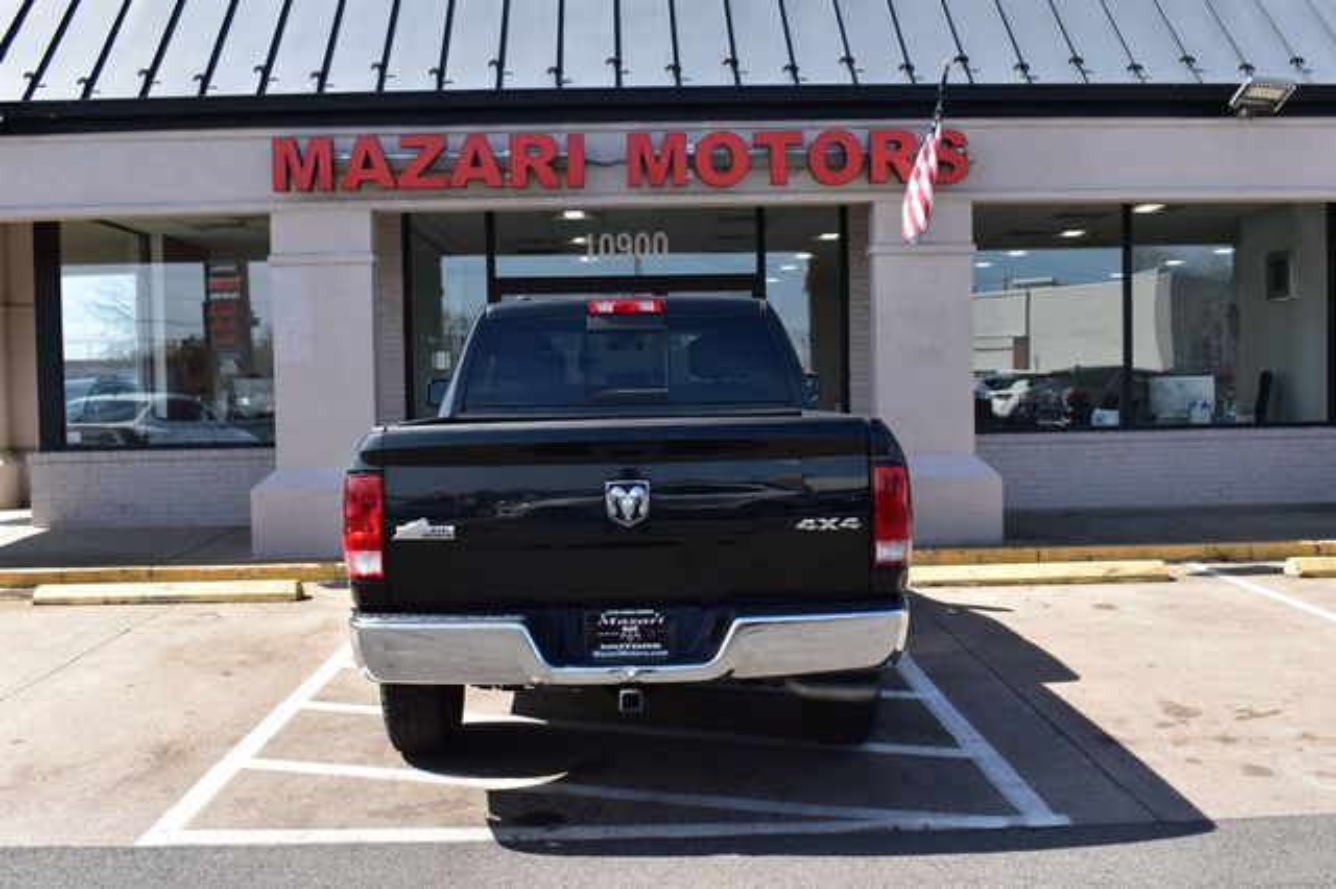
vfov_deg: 36.8
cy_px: 444
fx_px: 1335
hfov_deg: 53.2
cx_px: 668
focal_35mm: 36
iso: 400
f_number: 11
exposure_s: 1/400
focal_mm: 24
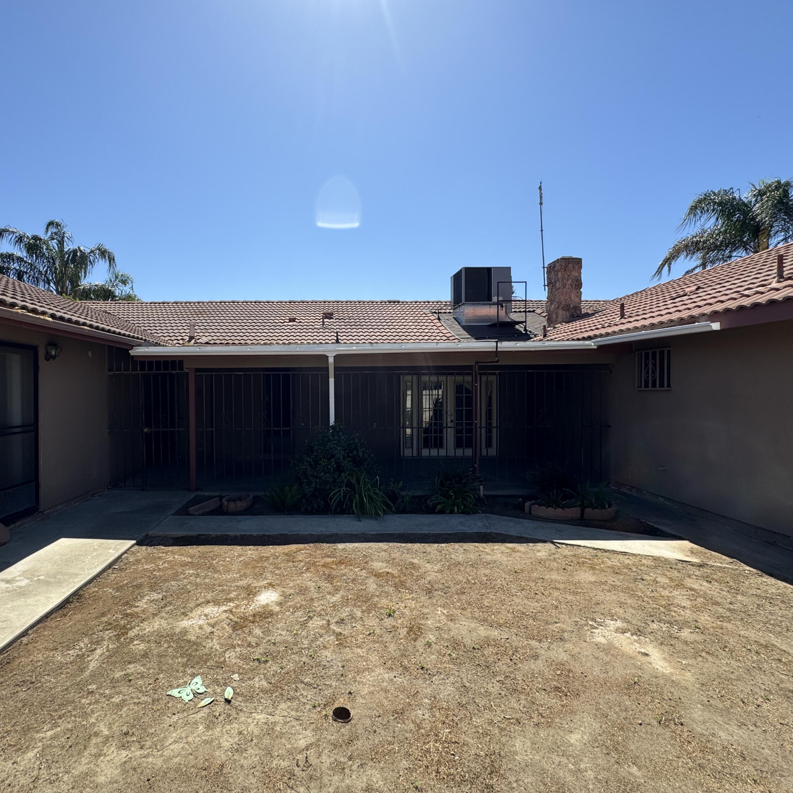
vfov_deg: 84.0
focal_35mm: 17
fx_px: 441
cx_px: 334
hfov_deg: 83.3
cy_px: 398
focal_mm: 2.22
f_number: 2.2
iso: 50
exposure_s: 1/1395
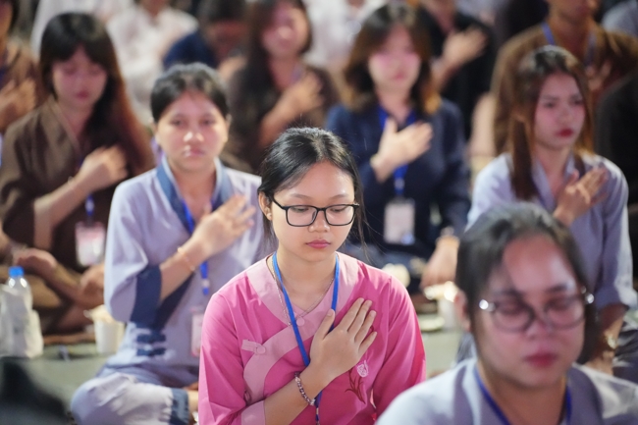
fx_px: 2657
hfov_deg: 13.7
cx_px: 319
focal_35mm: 150
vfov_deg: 9.1
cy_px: 212
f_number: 2.8
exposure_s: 1/200
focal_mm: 150
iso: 20000
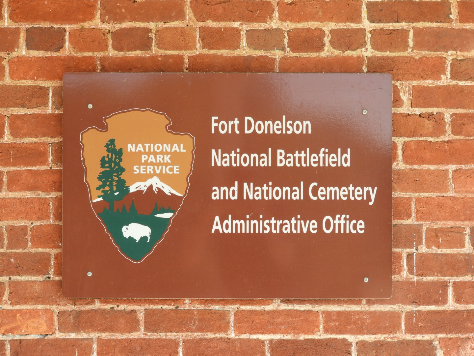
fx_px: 959
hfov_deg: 27.8
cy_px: 178
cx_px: 237
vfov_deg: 21.0
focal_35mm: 70
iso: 100
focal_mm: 12.5
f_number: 4.5
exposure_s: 1/100
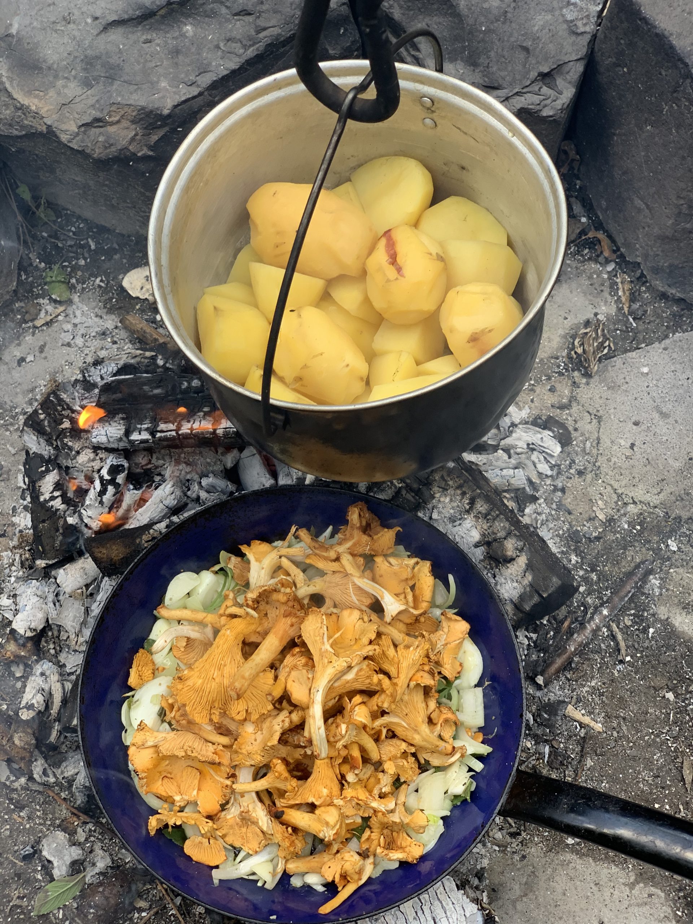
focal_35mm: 52
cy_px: 462
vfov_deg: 36.8
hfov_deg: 28.0
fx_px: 1388
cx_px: 346
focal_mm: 6
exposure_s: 1/122
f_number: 2.4
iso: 32
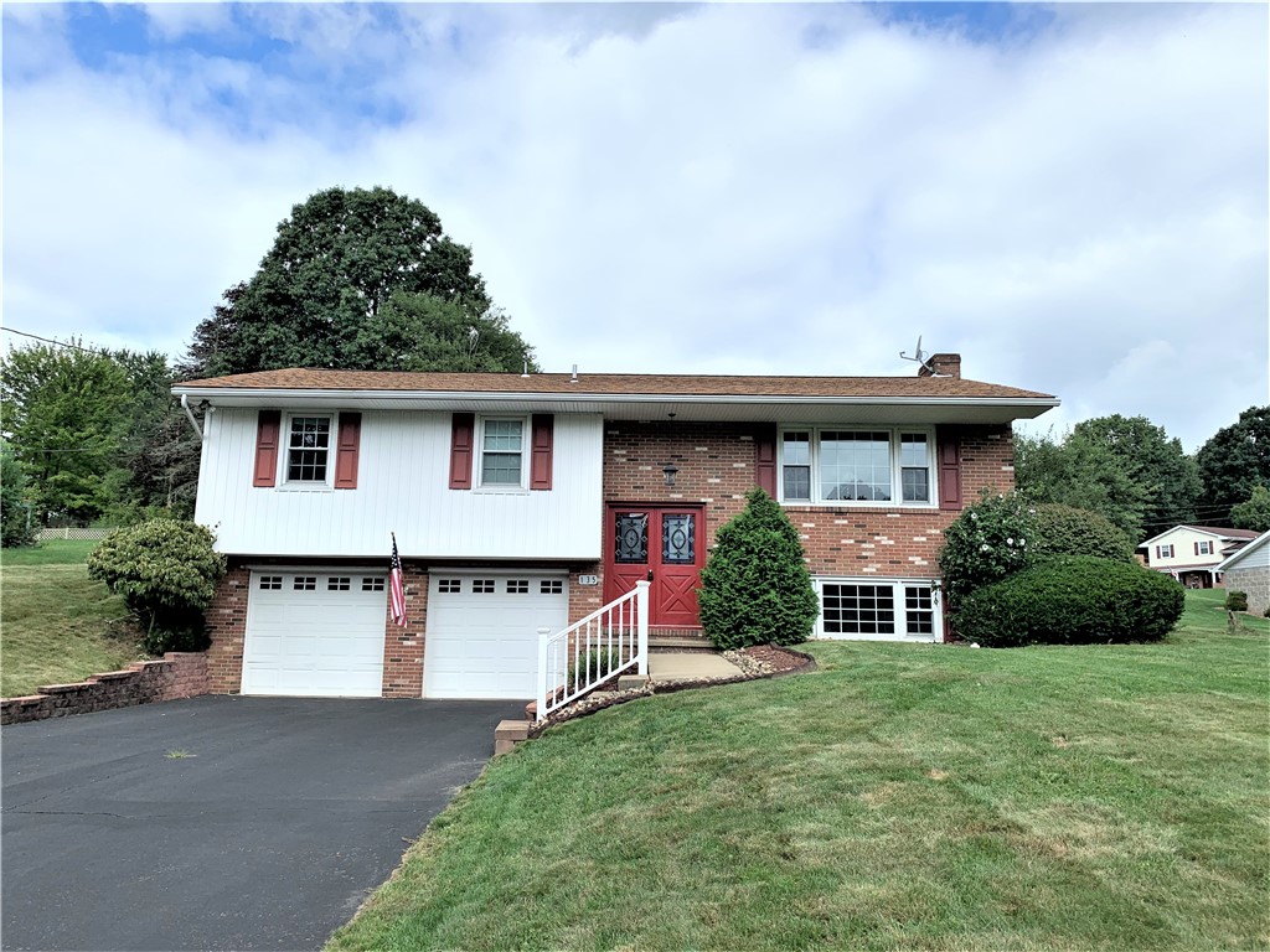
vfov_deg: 53.1
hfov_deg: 67.3
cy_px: 476
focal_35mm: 26
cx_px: 635
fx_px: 954
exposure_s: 1/2611
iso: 25
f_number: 1.8
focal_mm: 4.25
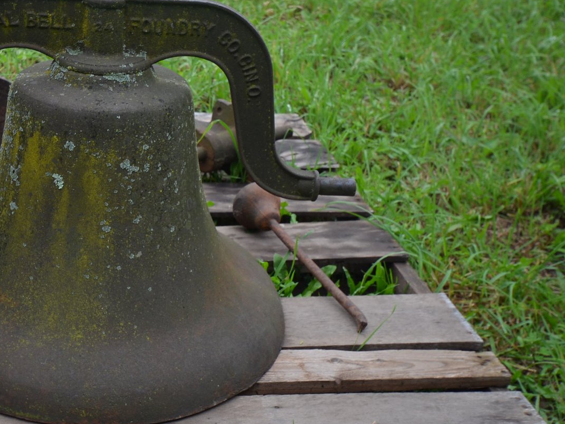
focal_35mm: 55
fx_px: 898
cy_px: 174
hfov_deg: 33.9
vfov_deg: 26.5
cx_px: 116
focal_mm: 24
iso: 400
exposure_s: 1/80
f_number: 4.5
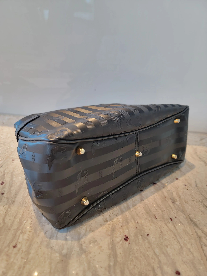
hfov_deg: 56.8
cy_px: 138
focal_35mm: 24
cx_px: 104
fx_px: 191
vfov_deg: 71.6
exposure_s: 1/50
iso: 320
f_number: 1.8
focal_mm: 6.7
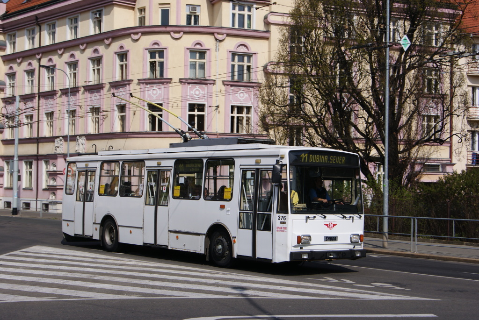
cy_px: 160
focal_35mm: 82
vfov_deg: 16.6
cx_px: 240
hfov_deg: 24.6
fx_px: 1099
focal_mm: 55
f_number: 11
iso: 100
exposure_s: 1/250
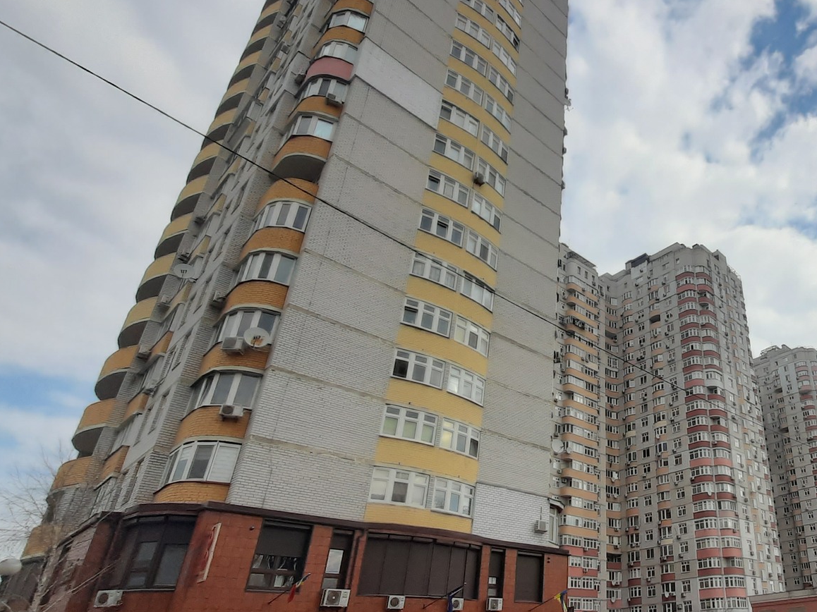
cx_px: 635
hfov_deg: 68.0
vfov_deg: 58.5
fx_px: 543
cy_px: 359
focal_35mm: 23
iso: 40
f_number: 2.2
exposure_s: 1/1379
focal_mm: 1.42
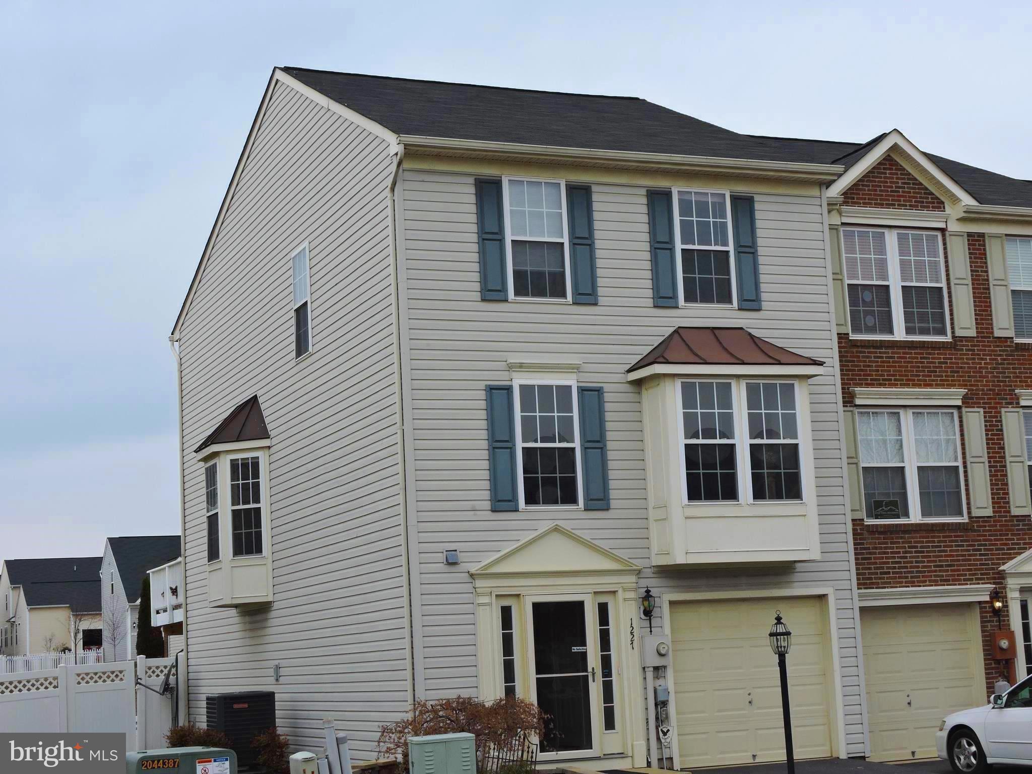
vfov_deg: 24.4
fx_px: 1789
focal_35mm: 60
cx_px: 516
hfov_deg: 32.2
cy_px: 387
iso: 100
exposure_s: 1/400
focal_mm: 10.7
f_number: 5.3
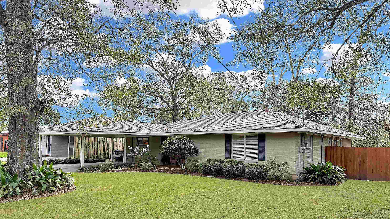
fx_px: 279
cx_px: 189
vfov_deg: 42.6
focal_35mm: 27
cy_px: 136
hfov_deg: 69.8
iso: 80
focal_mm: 6.76
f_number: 1.78
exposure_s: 1/288
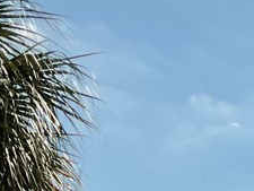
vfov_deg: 10.6
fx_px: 969
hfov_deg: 12.9
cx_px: 516
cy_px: 337
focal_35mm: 132
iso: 16
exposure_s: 1/4065
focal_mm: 3
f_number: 1.8
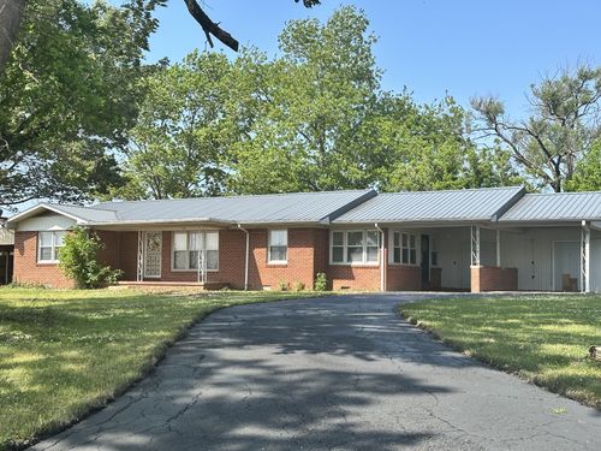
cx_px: 300
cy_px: 226
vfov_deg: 30.3
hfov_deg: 39.7
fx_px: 833
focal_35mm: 48
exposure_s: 1/1815
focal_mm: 6.86
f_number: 1.78
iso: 64
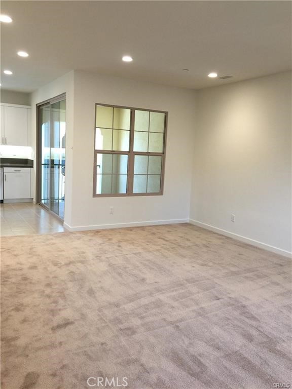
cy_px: 194
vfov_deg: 61.7
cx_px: 146
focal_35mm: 29
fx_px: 326
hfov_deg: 48.2
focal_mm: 4.15
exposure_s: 1/30
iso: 32
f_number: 2.2
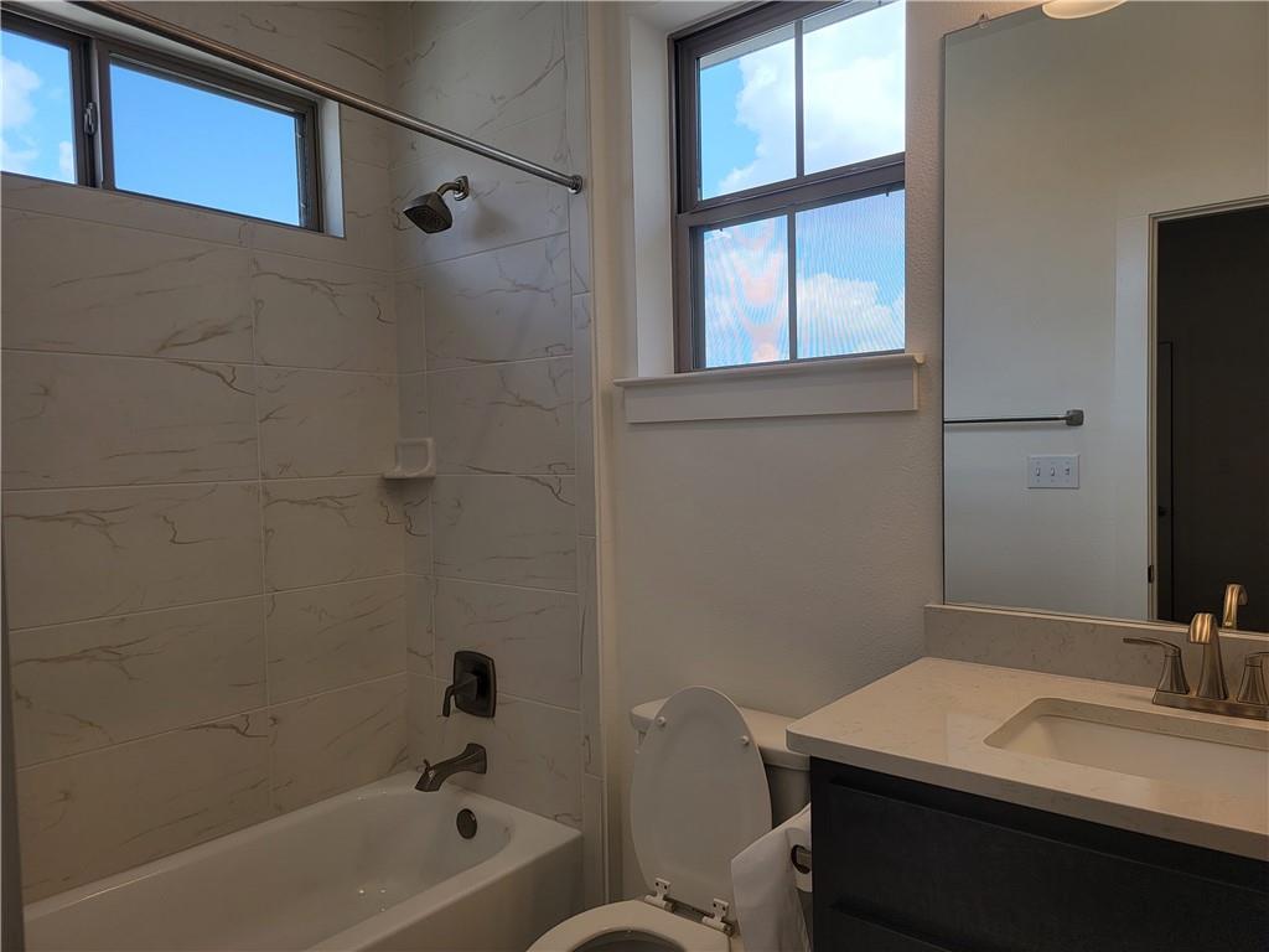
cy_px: 476
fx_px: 880
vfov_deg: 56.8
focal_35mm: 24
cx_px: 634
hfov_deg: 71.6
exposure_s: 1/129
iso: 16
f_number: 1.8
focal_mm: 6.7
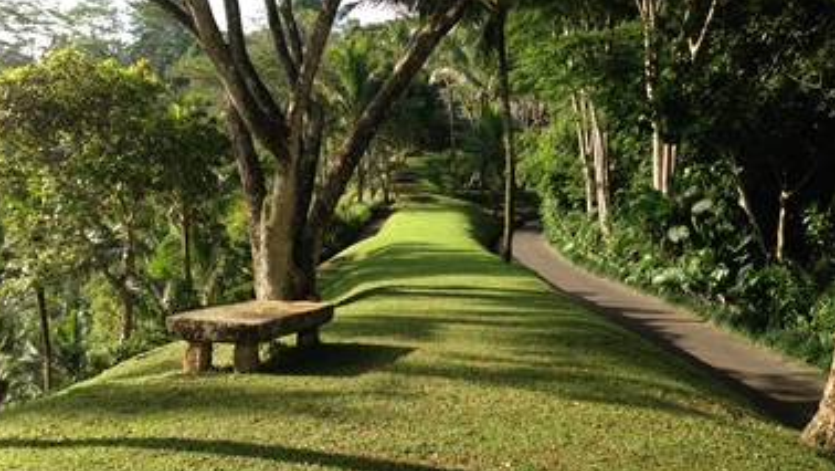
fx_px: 842
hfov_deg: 52.8
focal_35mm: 38
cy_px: 203
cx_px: 411
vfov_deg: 31.2
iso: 50
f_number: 2.4
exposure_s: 1/332
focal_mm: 4.13
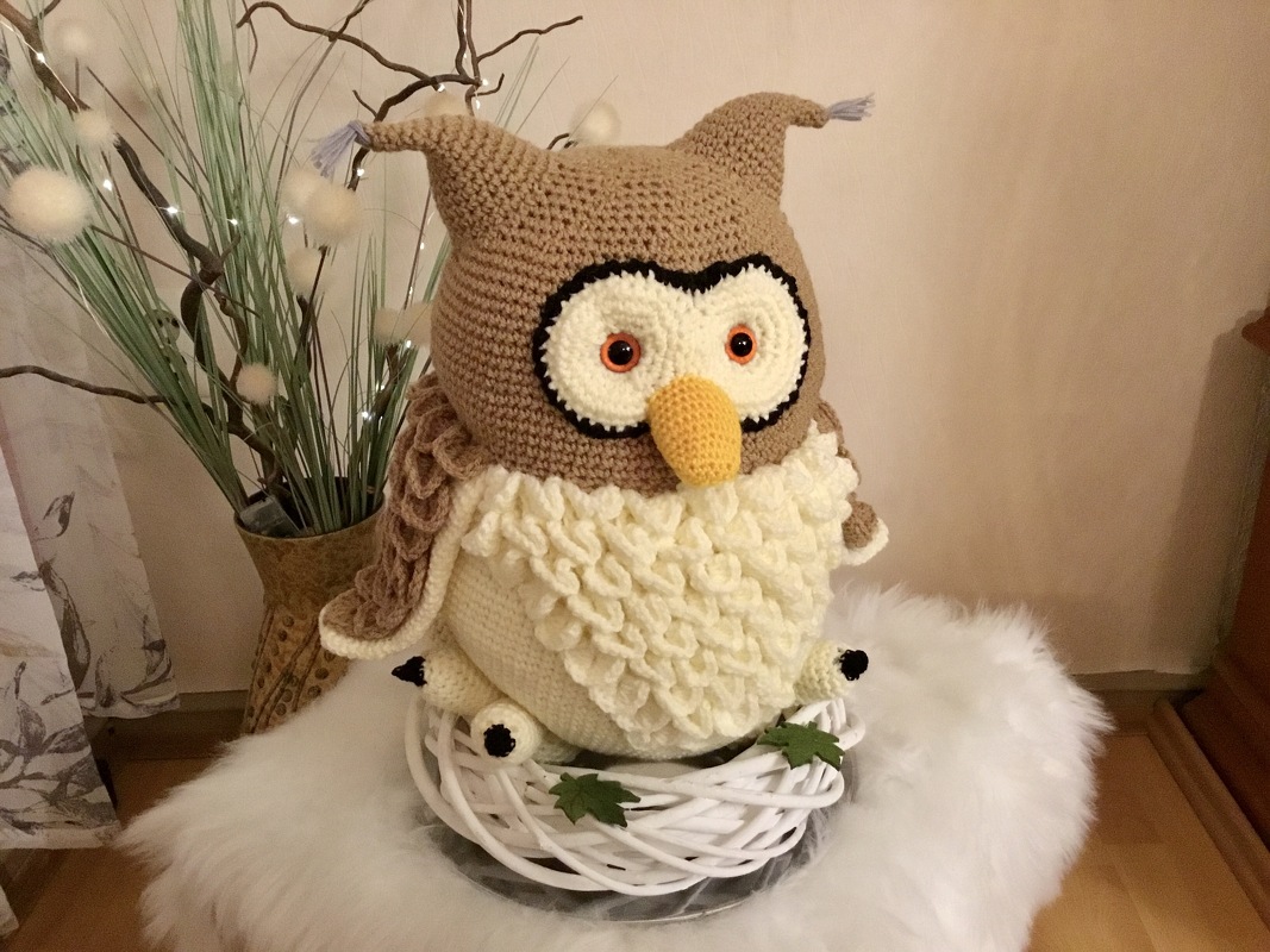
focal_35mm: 31
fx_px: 1137
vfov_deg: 45.4
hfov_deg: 58.4
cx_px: 635
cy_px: 476
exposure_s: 1/17
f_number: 2.4
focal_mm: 3.3
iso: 500
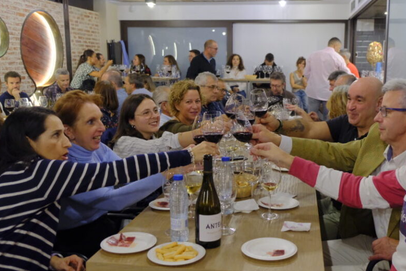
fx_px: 429
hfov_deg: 50.4
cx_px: 244
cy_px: 140
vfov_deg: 35.1
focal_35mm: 38
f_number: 2.8
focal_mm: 19.6
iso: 4000
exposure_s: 1/180
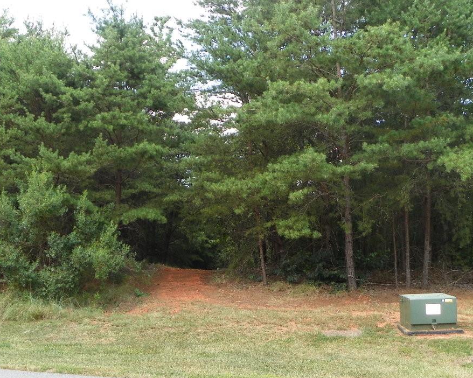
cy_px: 241
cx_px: 191
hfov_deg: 48.8
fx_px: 518
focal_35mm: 37
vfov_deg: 39.8
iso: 64
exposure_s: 1/160
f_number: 2.8
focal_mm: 4.6
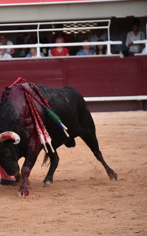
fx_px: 1769
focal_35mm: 276
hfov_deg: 4.7
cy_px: 118
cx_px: -25
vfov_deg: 7.6
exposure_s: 1/1250
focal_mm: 180
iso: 2000
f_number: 5.6
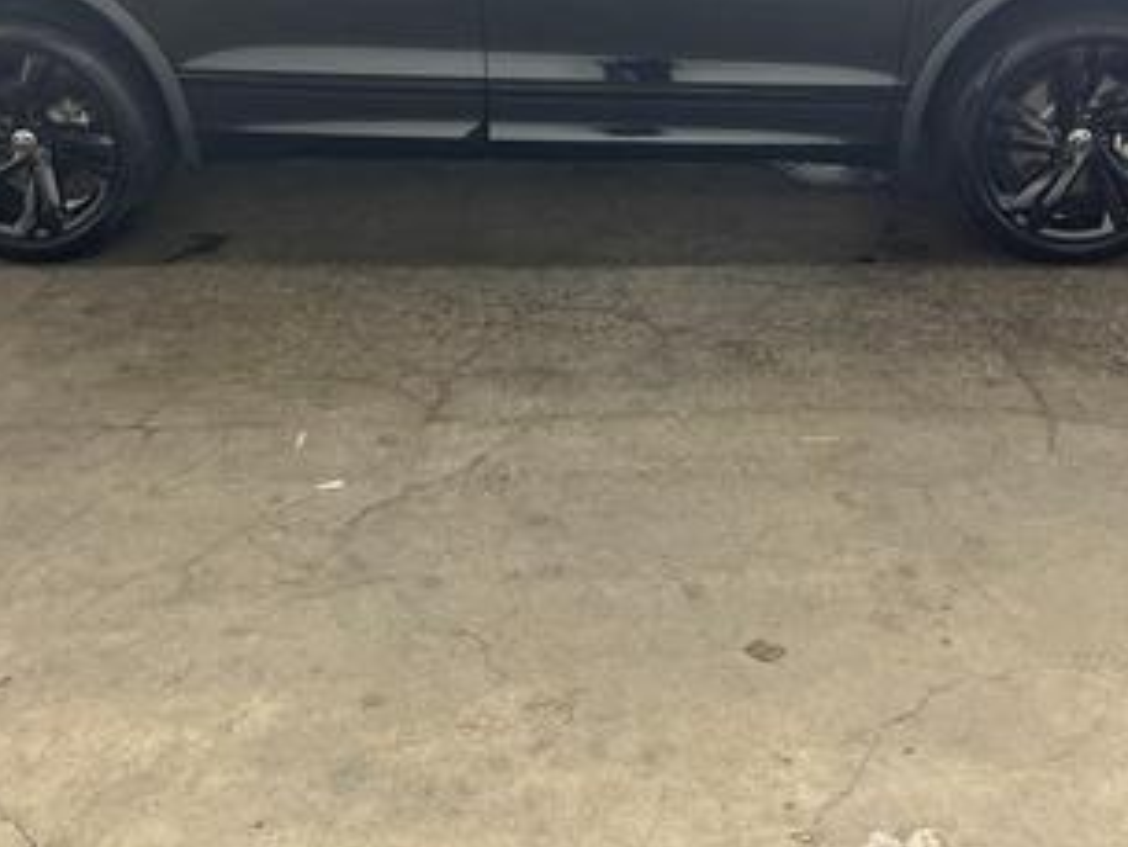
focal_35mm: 43
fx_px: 1402
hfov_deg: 43.8
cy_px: 189
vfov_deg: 32.8
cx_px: 558
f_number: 1.6
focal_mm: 5.1
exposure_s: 1/103
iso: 125
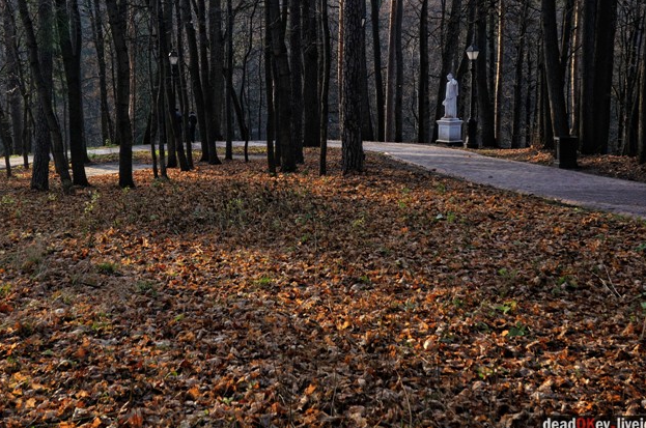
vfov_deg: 25.7
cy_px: 139
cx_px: 264
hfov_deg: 38.1
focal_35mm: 52
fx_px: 931
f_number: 7.1
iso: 400
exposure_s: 1/320
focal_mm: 24
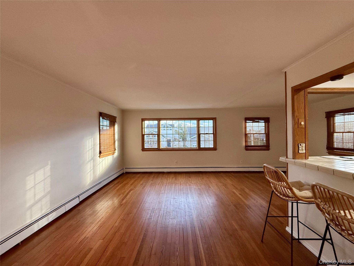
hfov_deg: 102.1
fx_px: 143
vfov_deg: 85.7
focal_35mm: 14
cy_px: 133
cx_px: 177
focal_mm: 2.22
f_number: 2.2
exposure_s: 1/120
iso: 250
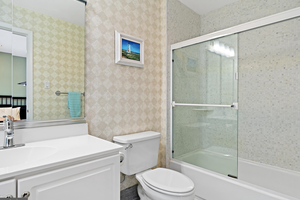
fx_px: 158
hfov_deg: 86.9
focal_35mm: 19
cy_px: 103
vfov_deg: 64.6
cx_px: 152
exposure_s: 1/4
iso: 400
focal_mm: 18
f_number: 9
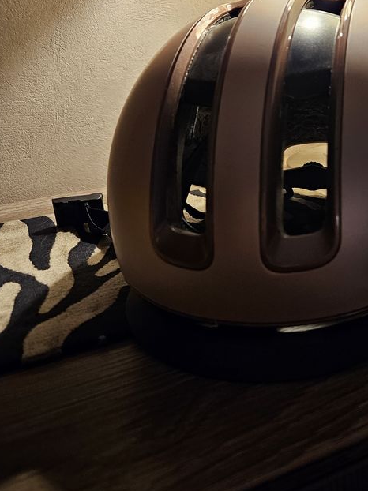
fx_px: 525
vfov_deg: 49.7
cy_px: 188
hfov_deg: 38.0
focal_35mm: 37
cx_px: 261
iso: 320
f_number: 1.8
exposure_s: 1/100
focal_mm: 5.4
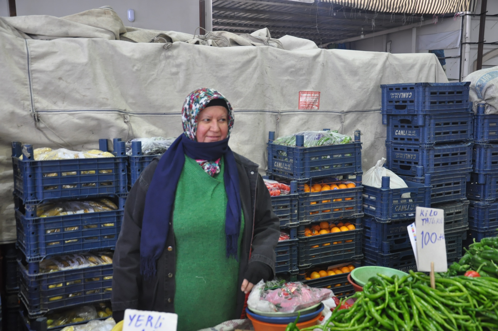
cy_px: 166
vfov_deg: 29.8
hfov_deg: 43.7
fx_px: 622
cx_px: 249
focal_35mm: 45
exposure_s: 1/30
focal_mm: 30
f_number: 4.2
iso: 800
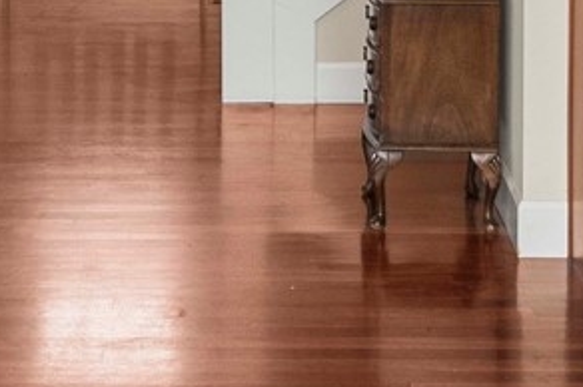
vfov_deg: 10.1
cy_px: -312
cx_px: 215
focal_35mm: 128
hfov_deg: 16.0
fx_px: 2071
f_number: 6.3
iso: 640
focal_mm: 22
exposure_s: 1/30
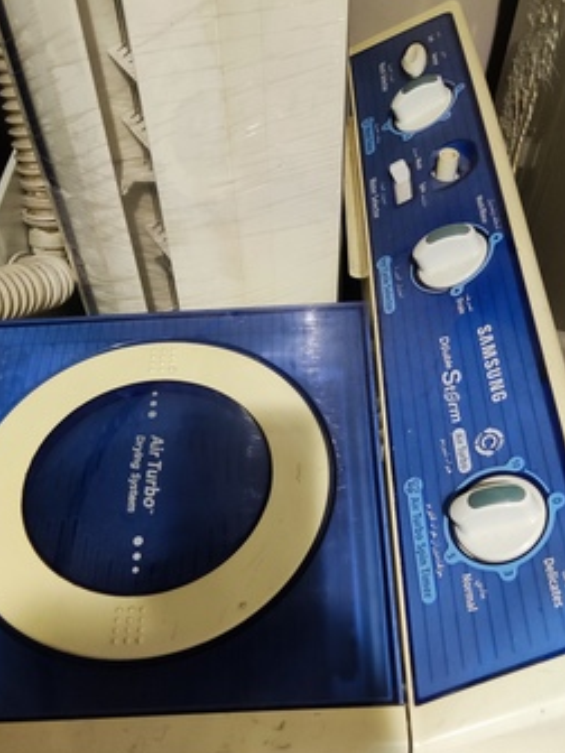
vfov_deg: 53.7
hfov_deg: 41.8
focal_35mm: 34
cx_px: 302
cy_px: 436
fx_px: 740
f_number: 1.79
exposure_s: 1/60
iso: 700
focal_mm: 4.71
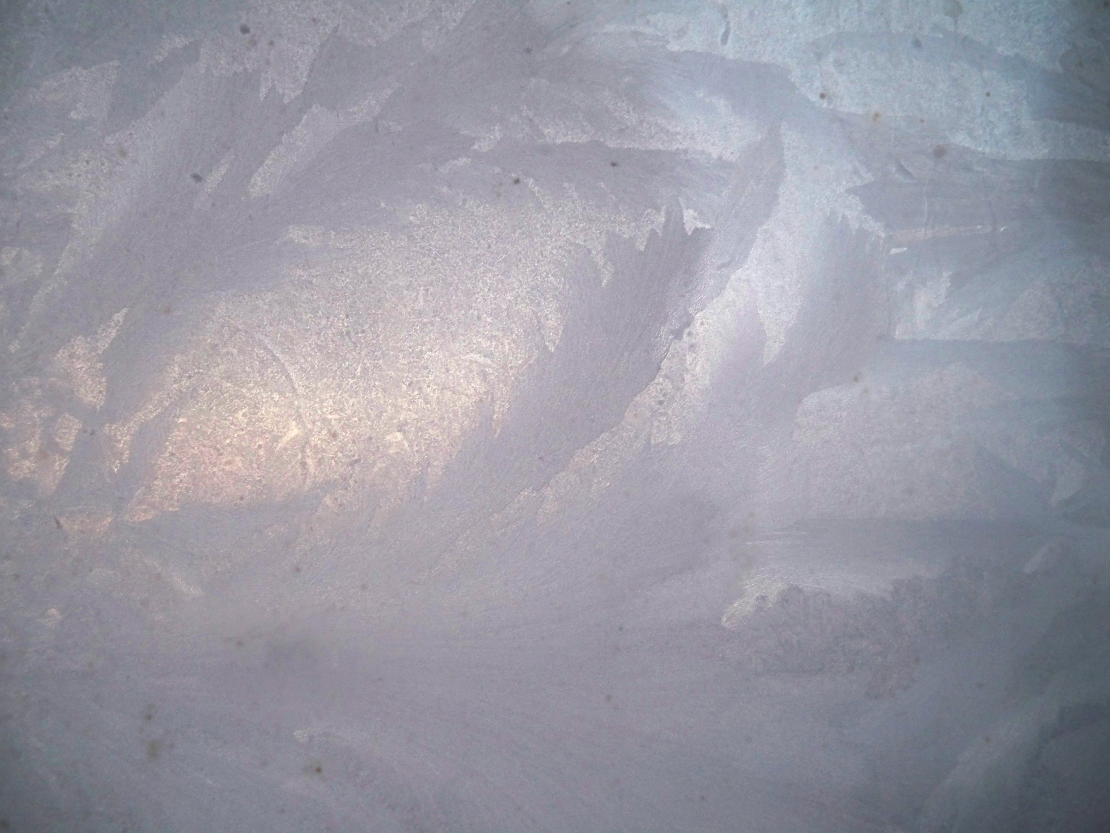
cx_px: 555
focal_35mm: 35
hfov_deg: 52.6
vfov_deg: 40.7
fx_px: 1122
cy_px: 416
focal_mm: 6.3
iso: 500
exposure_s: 1/60
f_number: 3.1
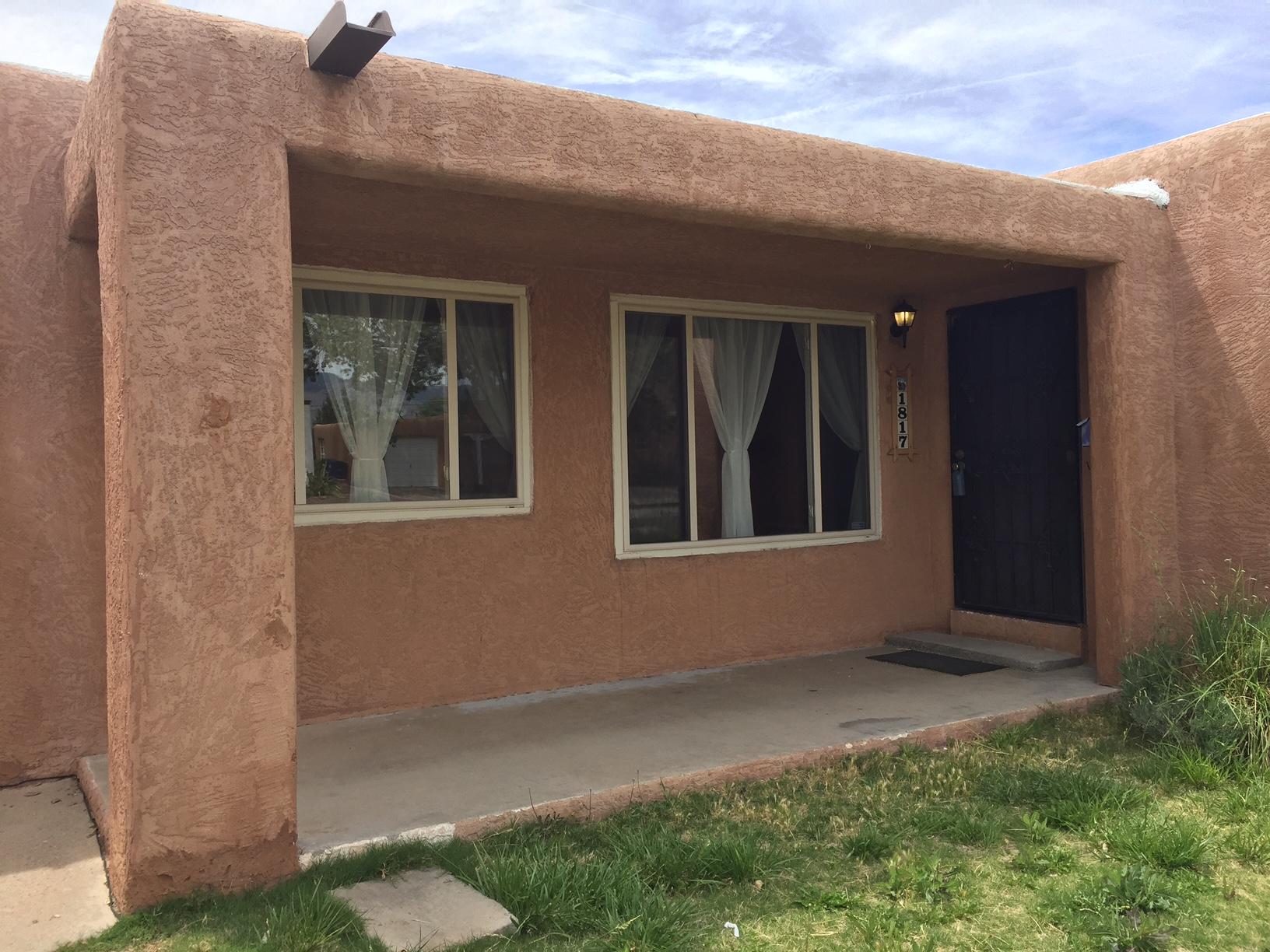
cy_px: 476
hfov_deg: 61.7
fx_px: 1064
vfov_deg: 48.2
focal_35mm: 29
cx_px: 635
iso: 32
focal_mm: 4.15
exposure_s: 1/1014
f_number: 2.2
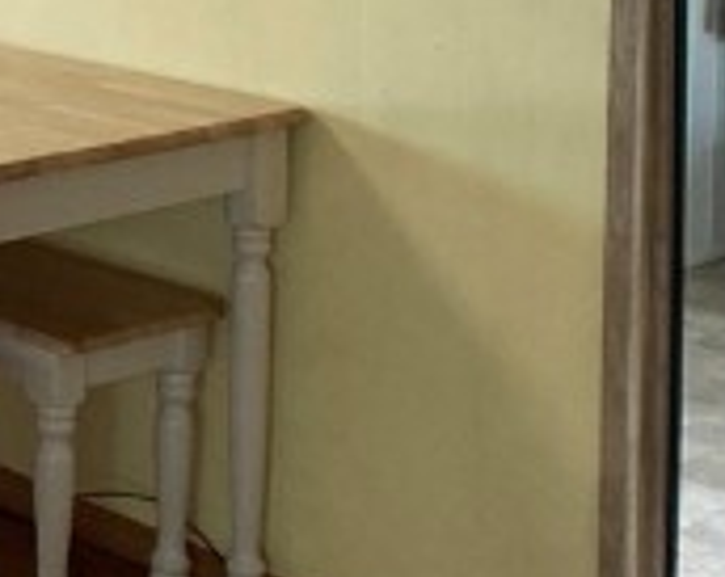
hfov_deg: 11.1
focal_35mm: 163
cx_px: -544
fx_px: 3492
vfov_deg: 9.2
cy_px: -316
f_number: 1.8
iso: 80
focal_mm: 3.99
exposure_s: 1/60
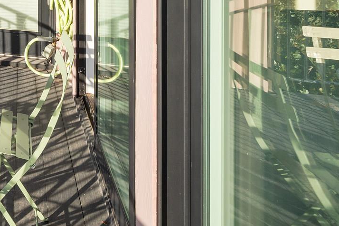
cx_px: -131
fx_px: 405
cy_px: -80
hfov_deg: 31.3
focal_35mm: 43
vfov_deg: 25.9
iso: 160
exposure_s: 1/200
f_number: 9
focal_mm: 15
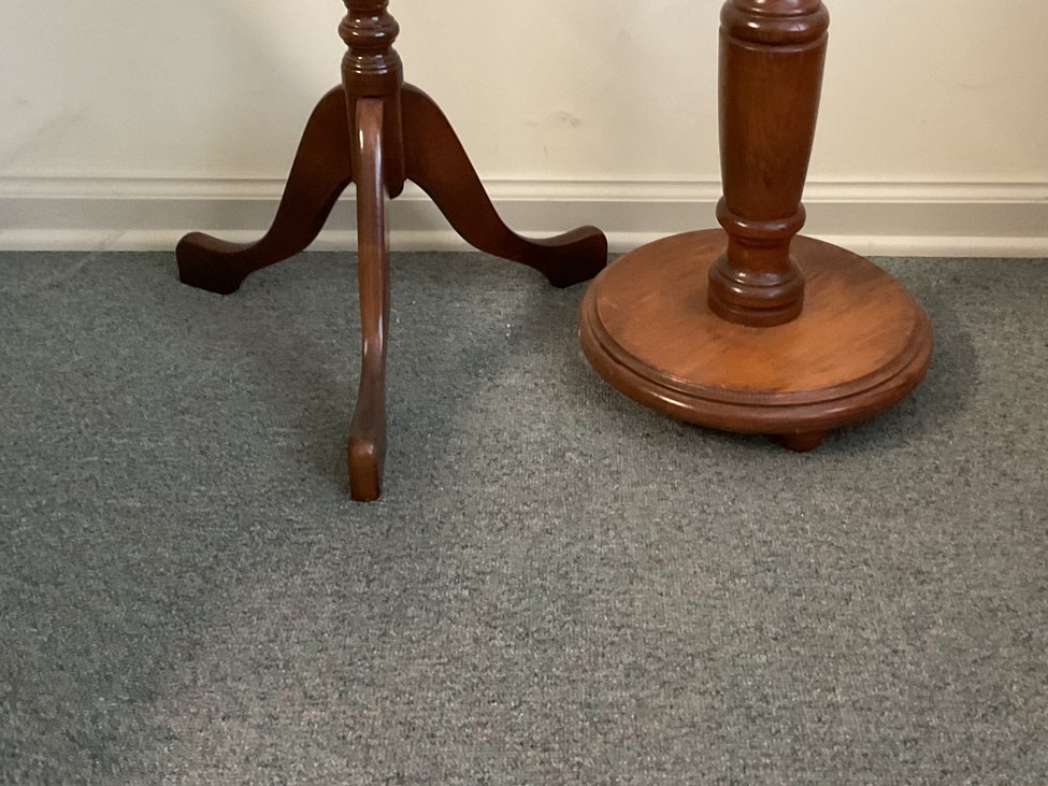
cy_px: 259
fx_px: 1362
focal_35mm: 45
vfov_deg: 31.9
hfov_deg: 42.0
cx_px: 606
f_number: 1.8
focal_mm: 3
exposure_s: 1/40
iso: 250
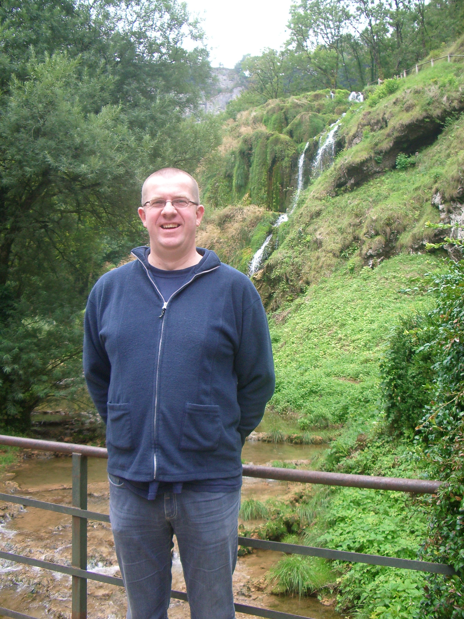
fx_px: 626
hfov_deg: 40.7
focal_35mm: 35
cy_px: 310
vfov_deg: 52.6
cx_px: 232
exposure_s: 1/125
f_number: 2.6
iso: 100
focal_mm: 5.8
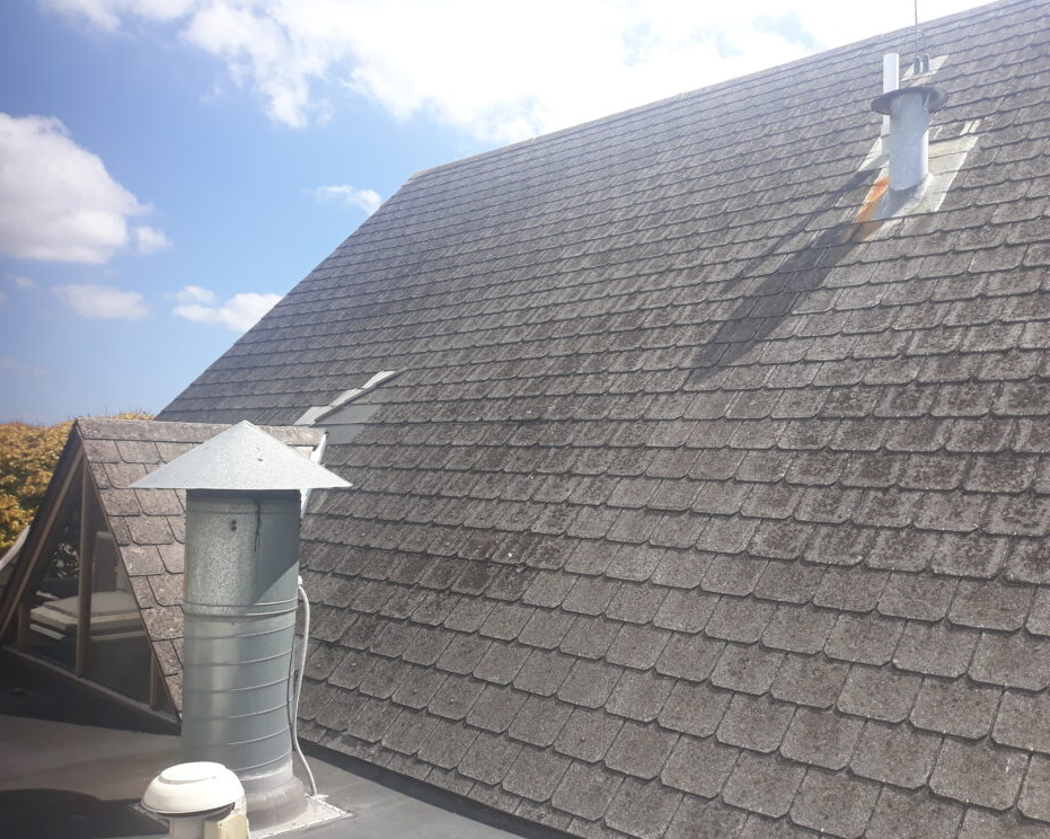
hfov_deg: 60.4
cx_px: 545
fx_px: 901
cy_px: 424
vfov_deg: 49.9
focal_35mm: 29
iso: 40
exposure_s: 1/978
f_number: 1.7
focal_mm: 3.71
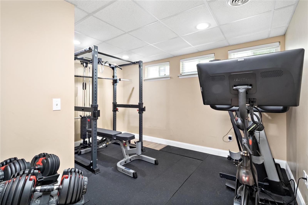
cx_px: 154
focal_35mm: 16
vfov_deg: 73.7
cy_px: 102
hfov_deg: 96.8
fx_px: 137
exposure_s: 1/20
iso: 400
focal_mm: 8
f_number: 9
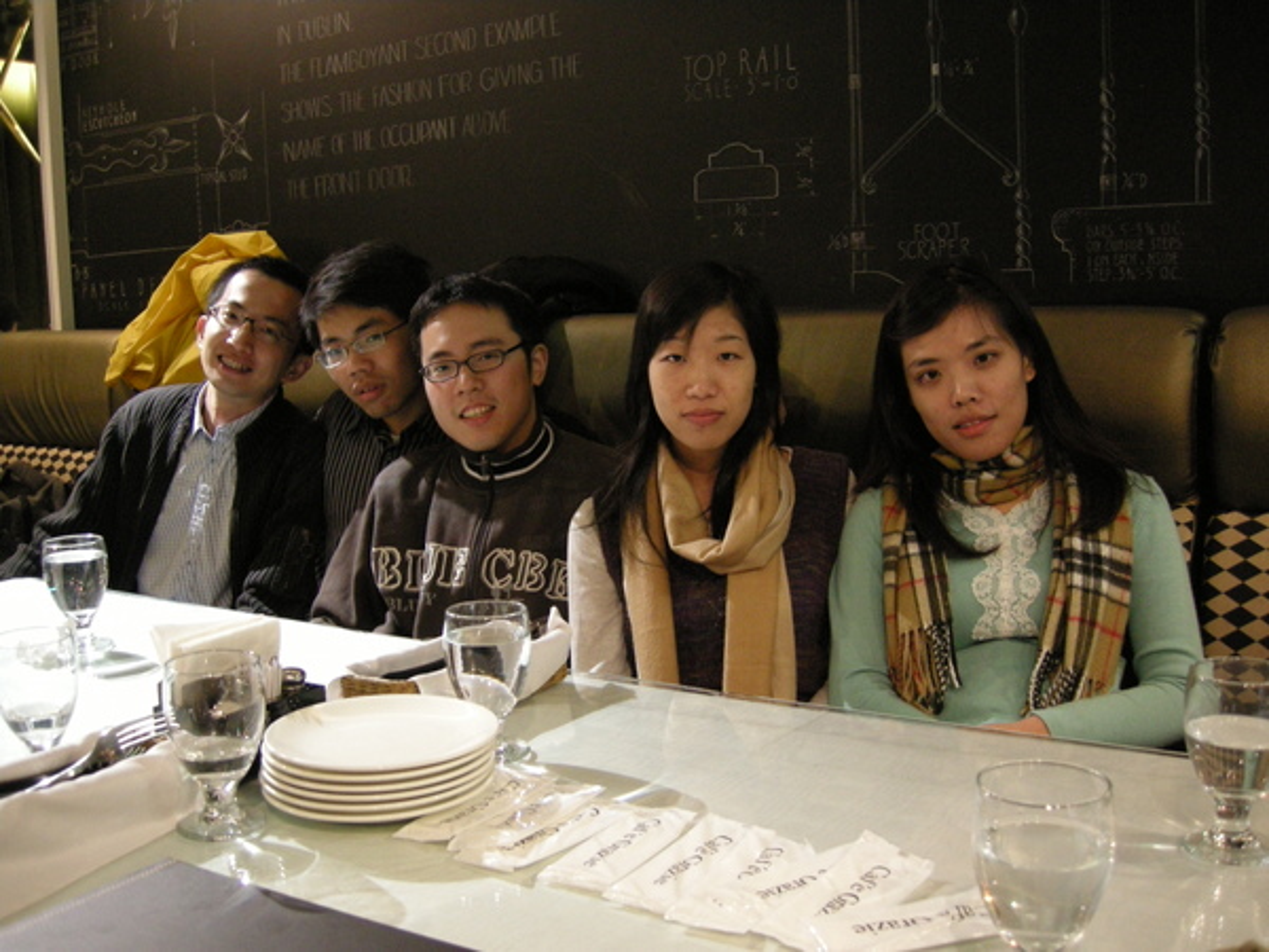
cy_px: 476
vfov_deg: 39.7
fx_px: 1320
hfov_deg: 51.4
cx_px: 634
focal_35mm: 36
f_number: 2.7
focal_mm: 7.5
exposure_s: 1/4.7
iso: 400
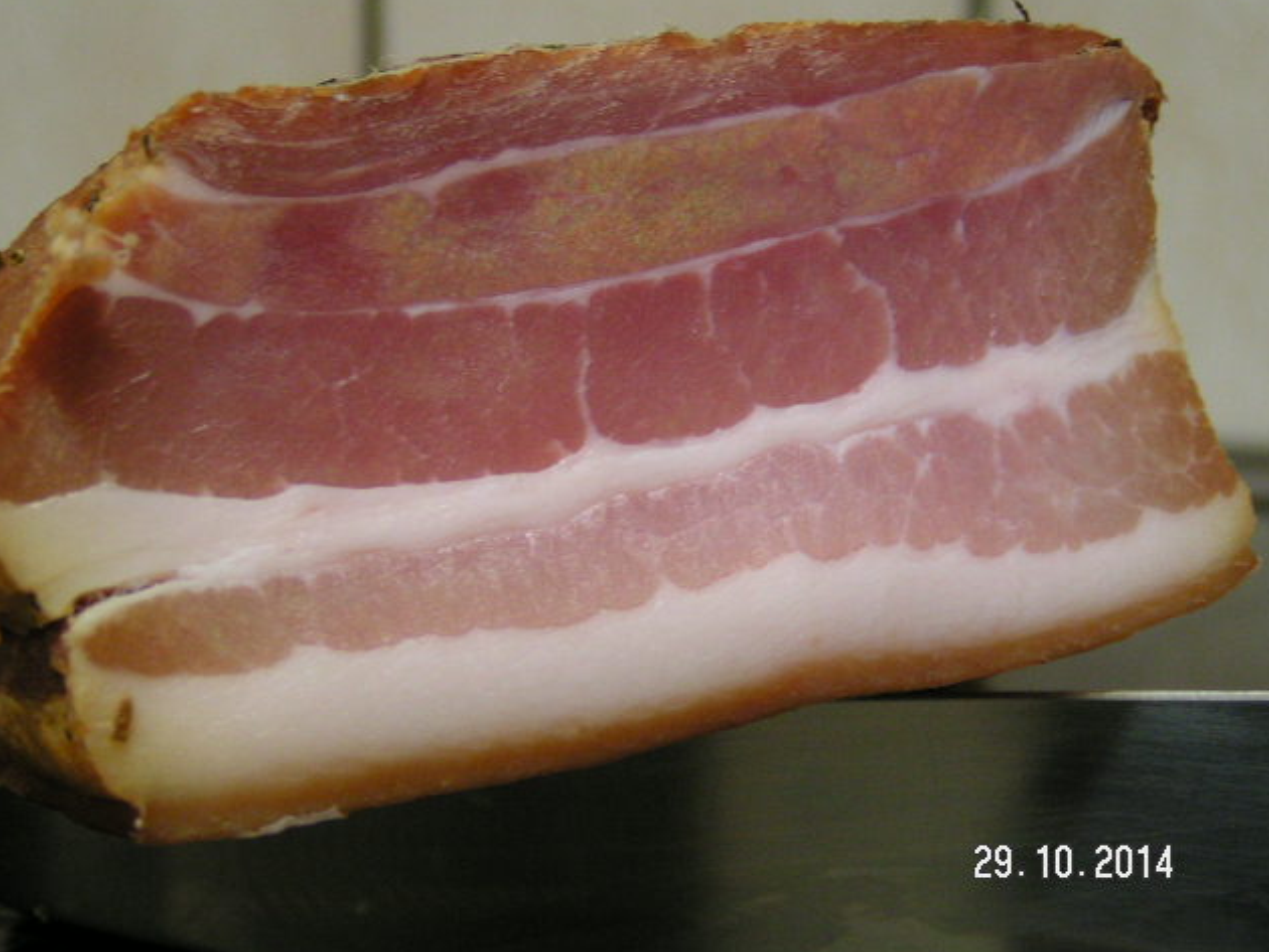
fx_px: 2347
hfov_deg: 30.3
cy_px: 473
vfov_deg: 22.9
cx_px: 639
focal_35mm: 64
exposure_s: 1/8
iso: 200
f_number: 3.2
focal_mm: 9.7
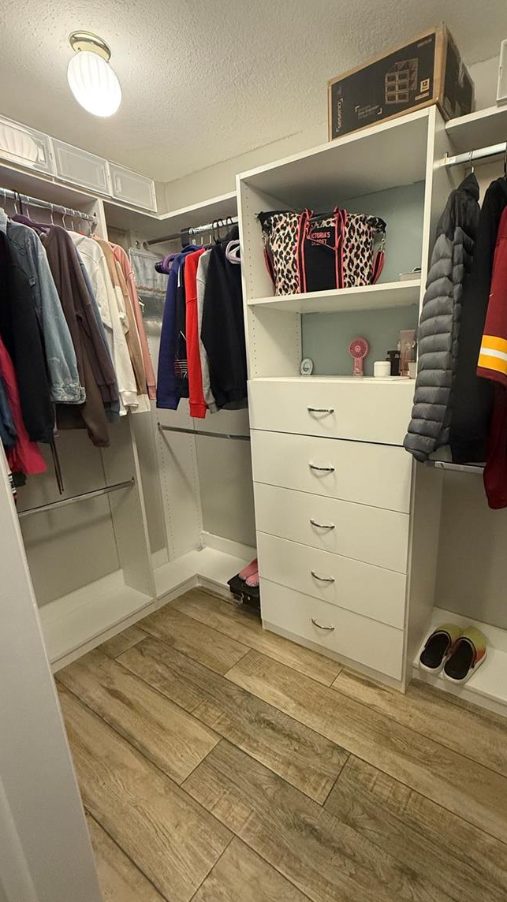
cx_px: 321
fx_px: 383
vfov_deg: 99.4
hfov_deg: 65.9
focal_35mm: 16
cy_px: 460
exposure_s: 1/60
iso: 500
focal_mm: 2.22
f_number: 2.2
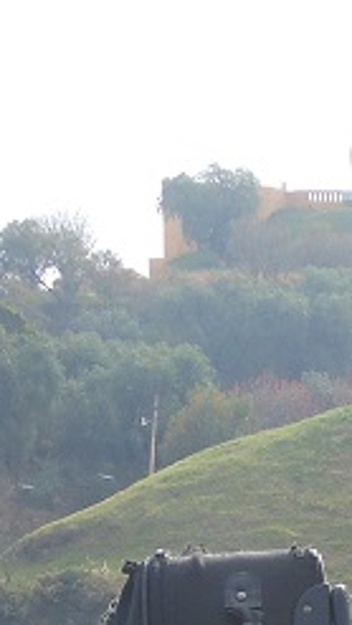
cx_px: 755
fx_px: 3218
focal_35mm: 194
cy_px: 744
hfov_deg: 6.1
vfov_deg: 10.9
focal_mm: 7.7
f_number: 3.8
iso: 80
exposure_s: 1/320
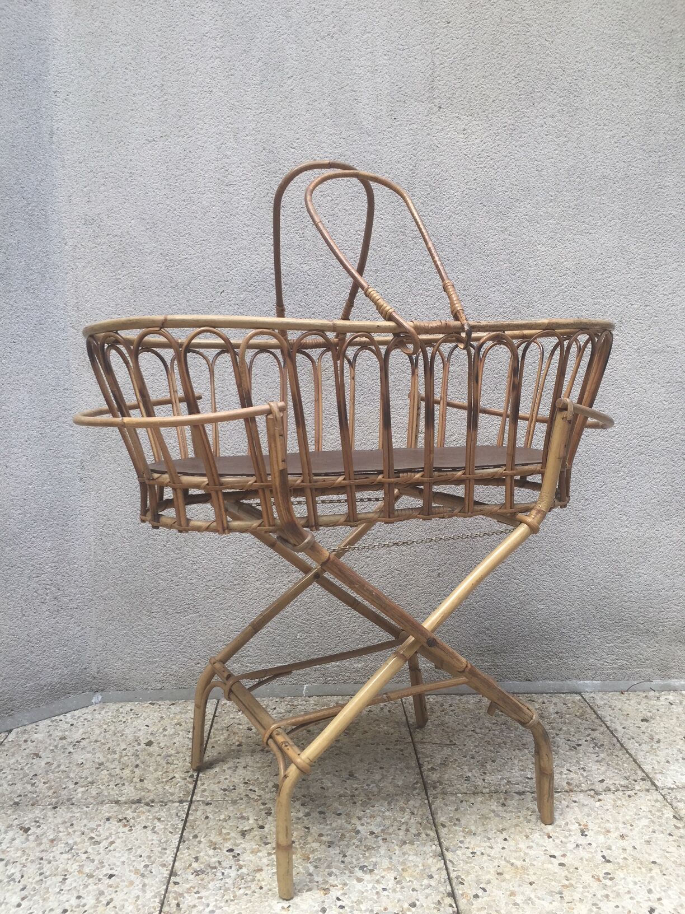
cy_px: 457
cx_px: 342
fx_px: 765
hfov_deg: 48.2
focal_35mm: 29
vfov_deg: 61.7
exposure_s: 1/107
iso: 32
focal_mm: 4.15
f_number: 2.2
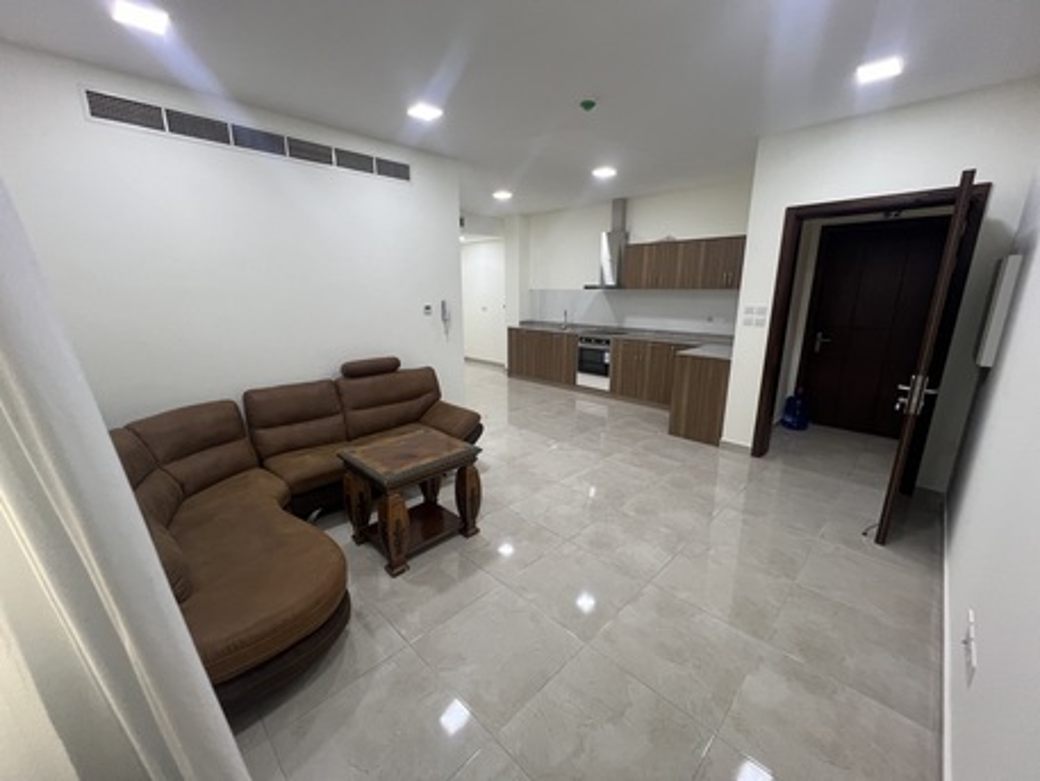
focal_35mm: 13
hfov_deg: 106.2
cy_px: 390
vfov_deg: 89.9
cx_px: 520
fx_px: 391
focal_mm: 1.57
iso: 125
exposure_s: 1/50
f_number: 1.8
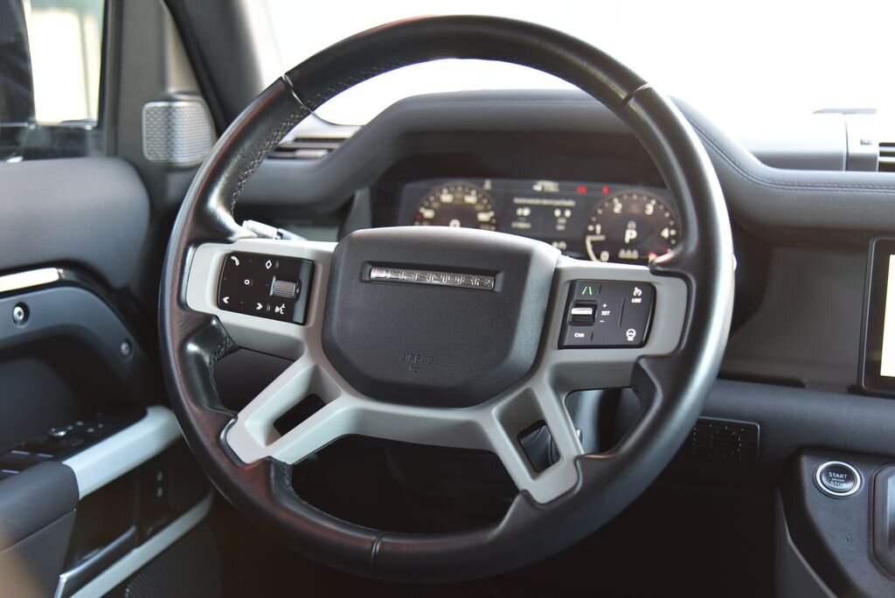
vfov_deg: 28.1
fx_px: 1194
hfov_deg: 41.1
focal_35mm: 48
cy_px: 299
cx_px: 448
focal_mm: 48
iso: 500
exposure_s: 1/20
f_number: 4
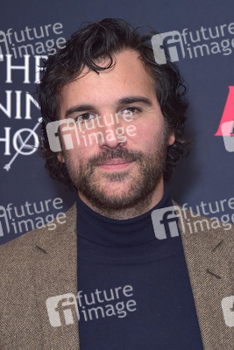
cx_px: 117
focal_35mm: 105
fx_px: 1023
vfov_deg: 19.4
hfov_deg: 13.1
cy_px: 175
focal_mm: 105
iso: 1000
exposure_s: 1/250
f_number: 6.3
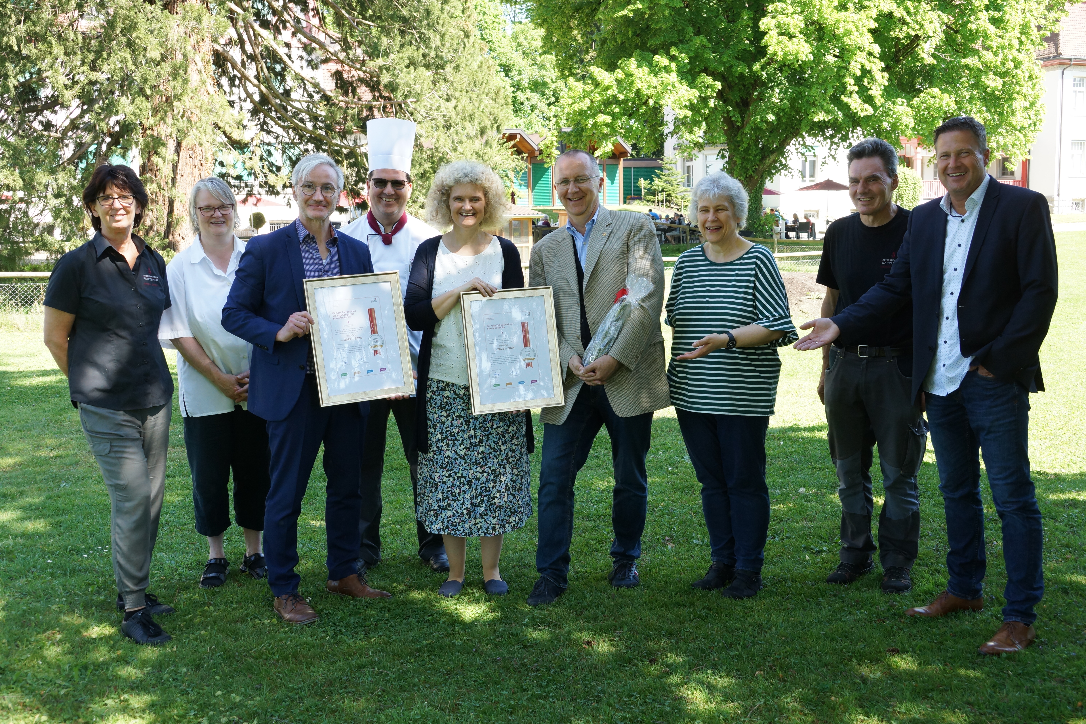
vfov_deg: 34.2
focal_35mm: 39
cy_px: 362
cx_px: 543
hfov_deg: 49.6
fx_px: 1176
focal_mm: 26
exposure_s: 1/200
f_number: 6.3
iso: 400
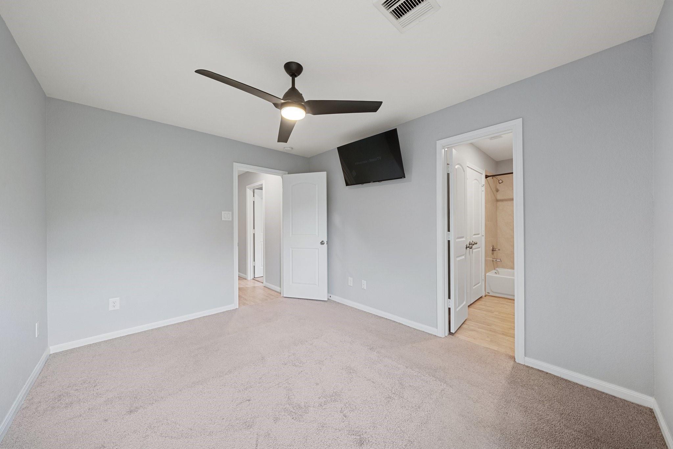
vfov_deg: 90.0
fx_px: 224
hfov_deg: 112.6
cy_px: 224
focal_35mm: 12
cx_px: 336
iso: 320
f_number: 10
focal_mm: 12
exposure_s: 1/1.25
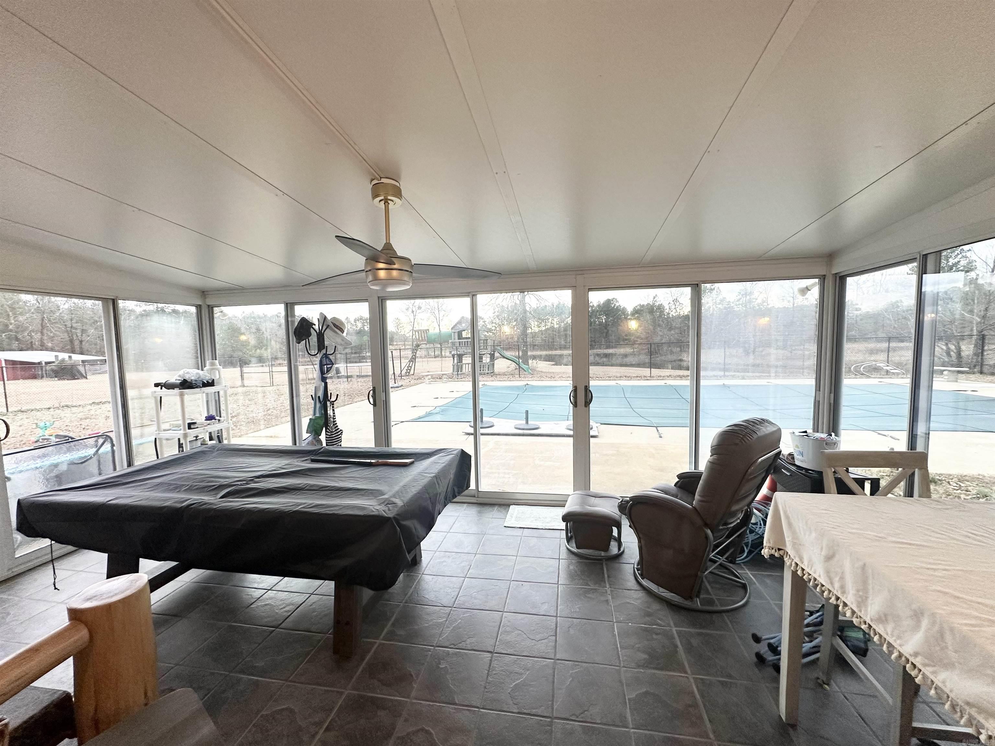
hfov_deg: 102.1
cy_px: 373
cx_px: 498
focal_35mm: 14
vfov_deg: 85.7
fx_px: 402
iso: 160
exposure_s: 1/99
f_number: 2.2
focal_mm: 2.22
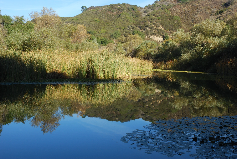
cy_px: 80
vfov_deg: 29.0
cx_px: 118
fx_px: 307
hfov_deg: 42.3
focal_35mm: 46
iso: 100
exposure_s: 1/60
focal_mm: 31
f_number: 11
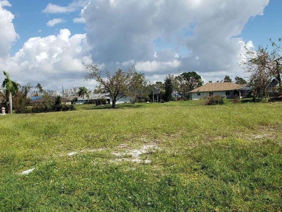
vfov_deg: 40.7
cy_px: 111
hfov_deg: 52.5
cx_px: 160
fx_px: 285
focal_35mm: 35
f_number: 2.4
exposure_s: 1/1680
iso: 50
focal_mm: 4.3
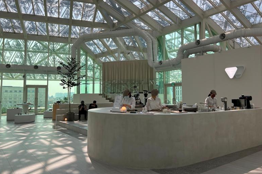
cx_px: 128
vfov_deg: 46.3
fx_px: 204
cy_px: 80
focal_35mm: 28
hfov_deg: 65.5
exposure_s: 1/1698
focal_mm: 5.7
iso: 50
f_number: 1.5
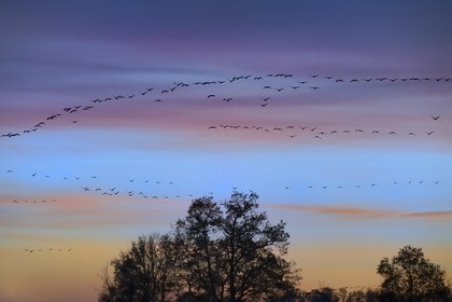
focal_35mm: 200
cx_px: 226
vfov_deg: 6.9
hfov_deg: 10.3
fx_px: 2511
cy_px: 151
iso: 1600
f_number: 8
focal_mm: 200
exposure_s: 1/160
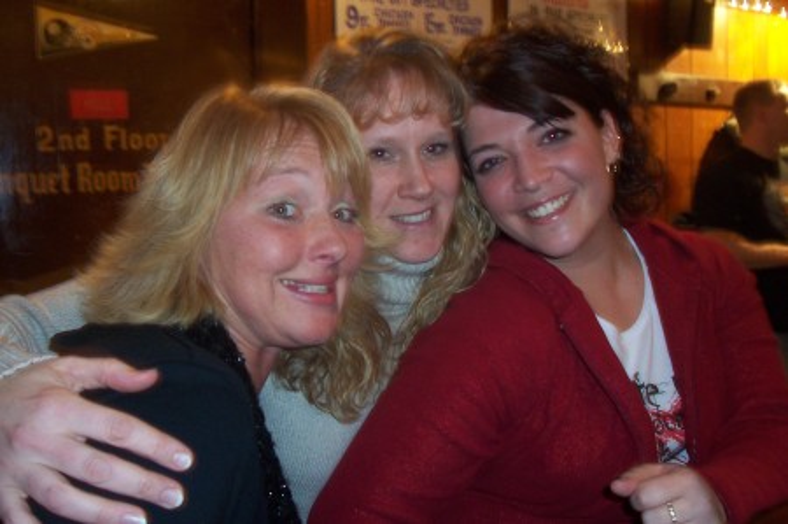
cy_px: 262
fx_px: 743
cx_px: 394
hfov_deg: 55.8
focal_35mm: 34
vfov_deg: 38.8
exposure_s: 1/2
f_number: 2.7
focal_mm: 5.6
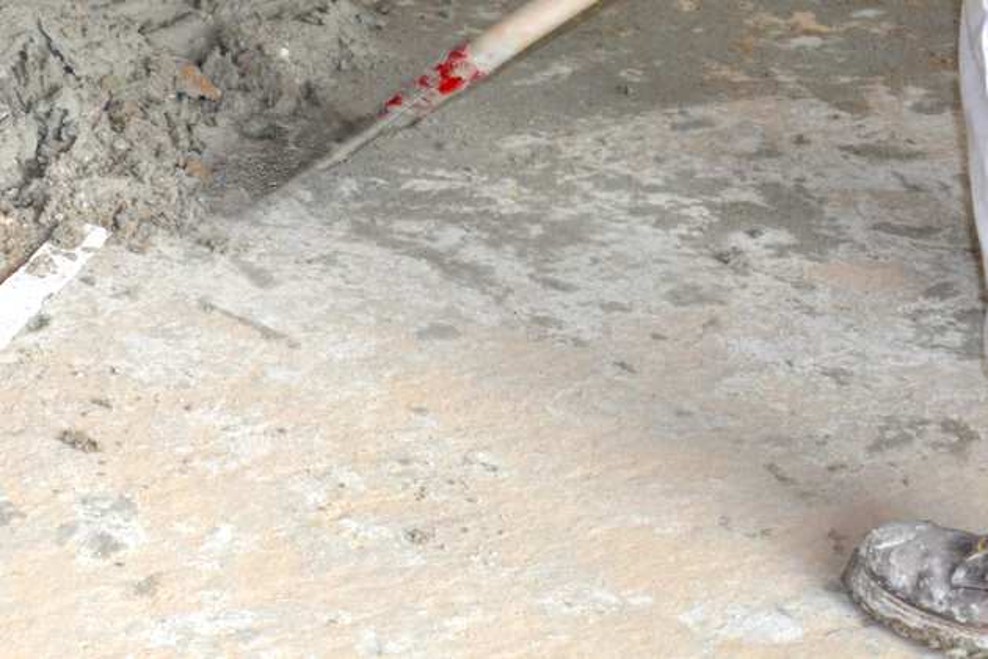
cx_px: 494
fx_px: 1441
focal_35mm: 52
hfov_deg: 37.9
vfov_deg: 25.8
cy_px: 330
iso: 800
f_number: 5
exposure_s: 1/160
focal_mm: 35
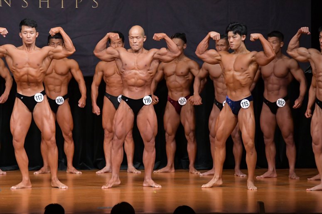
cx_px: 161
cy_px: 107
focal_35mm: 255
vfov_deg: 5.4
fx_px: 2280
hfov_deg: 8.1
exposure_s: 1/400
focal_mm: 170
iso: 5000
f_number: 5.6
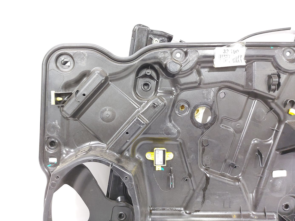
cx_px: 148
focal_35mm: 24
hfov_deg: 71.6
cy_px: 110
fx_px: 205
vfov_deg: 56.8
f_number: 1.8
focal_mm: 5.23
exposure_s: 1/33
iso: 200
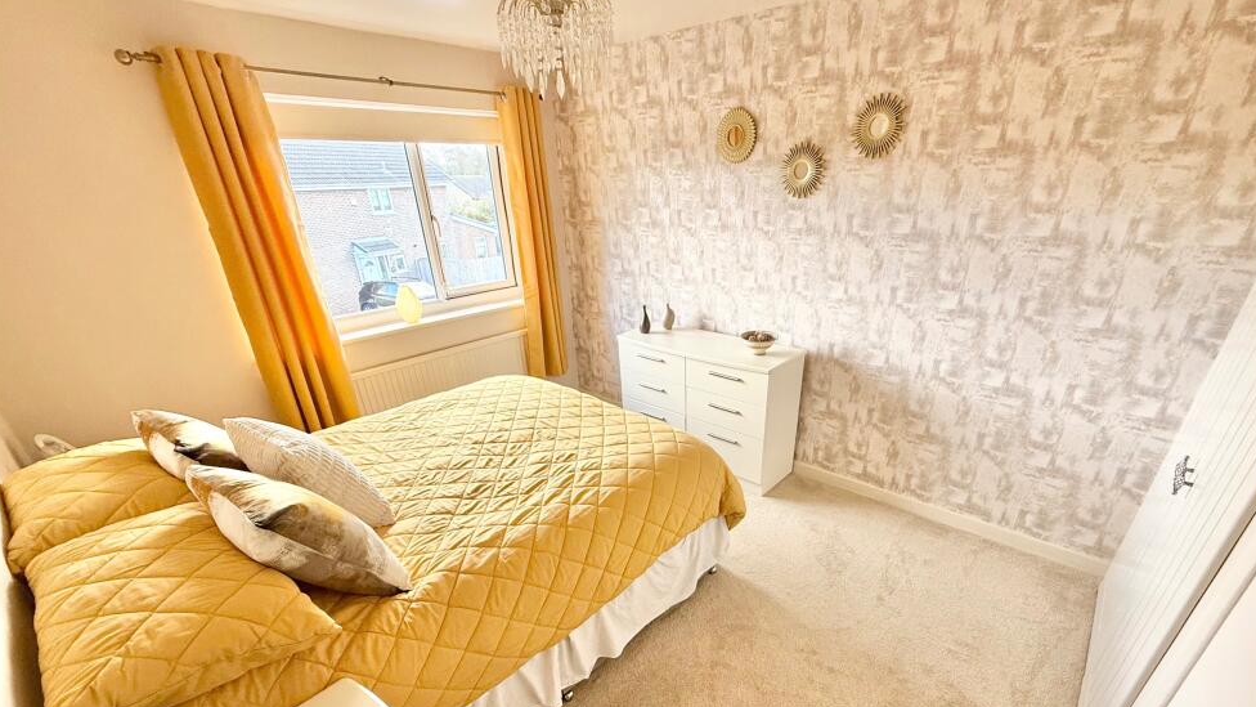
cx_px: 651
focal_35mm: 16
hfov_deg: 99.3
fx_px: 533
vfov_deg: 65.5
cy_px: 464
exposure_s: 1/99
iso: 160
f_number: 2.2
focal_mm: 2.22
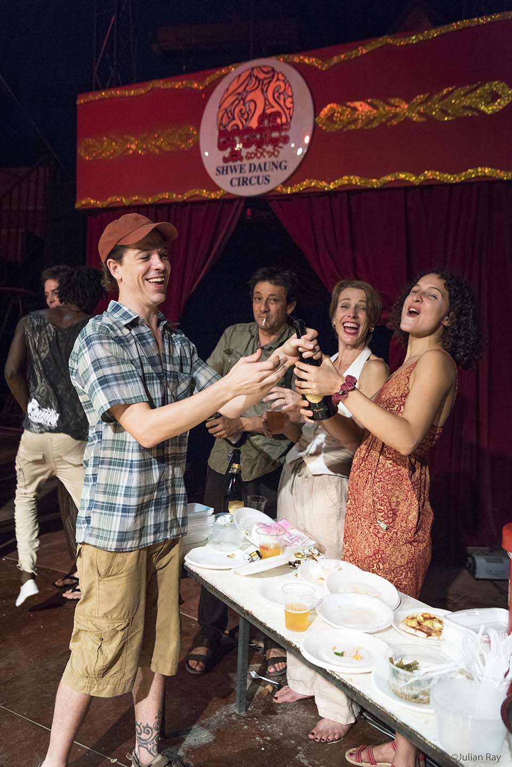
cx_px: 256
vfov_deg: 58.7
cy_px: 384
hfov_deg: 41.2
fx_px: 682
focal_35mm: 32
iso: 1600
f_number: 4
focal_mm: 32
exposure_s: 1/160
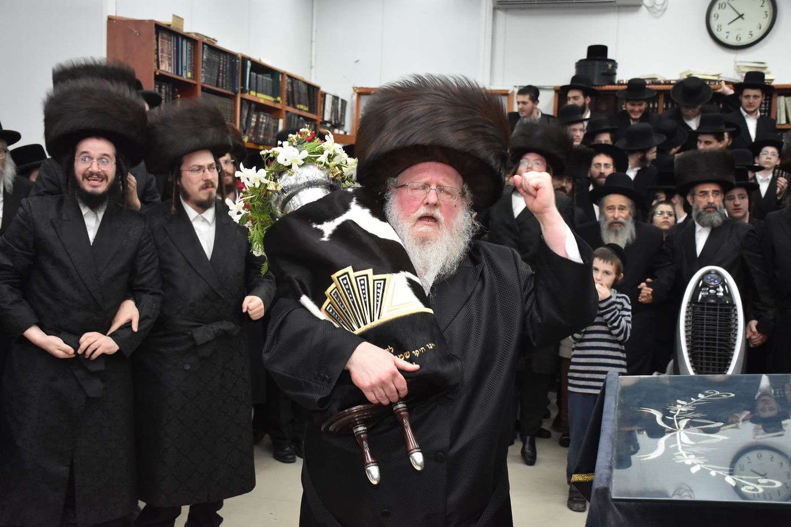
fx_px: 890
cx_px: 396
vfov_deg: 33.0
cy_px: 264
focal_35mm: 40
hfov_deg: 47.9
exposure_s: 1/160
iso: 1600
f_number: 5.6
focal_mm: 27
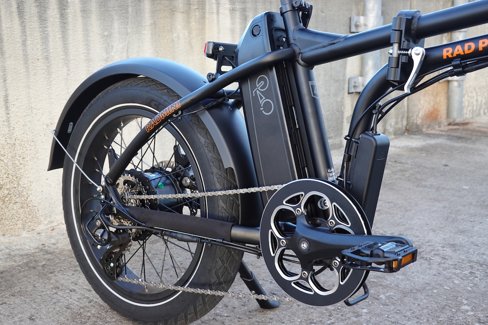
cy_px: 162
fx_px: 637
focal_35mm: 47
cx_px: 244
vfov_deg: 28.6
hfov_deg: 41.9
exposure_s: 1/50
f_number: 4
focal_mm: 17.53
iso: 160
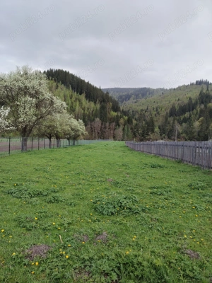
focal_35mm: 24
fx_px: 196
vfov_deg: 71.6
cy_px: 142
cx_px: 106
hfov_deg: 56.8
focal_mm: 5.25
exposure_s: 1/100
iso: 138
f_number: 1.75
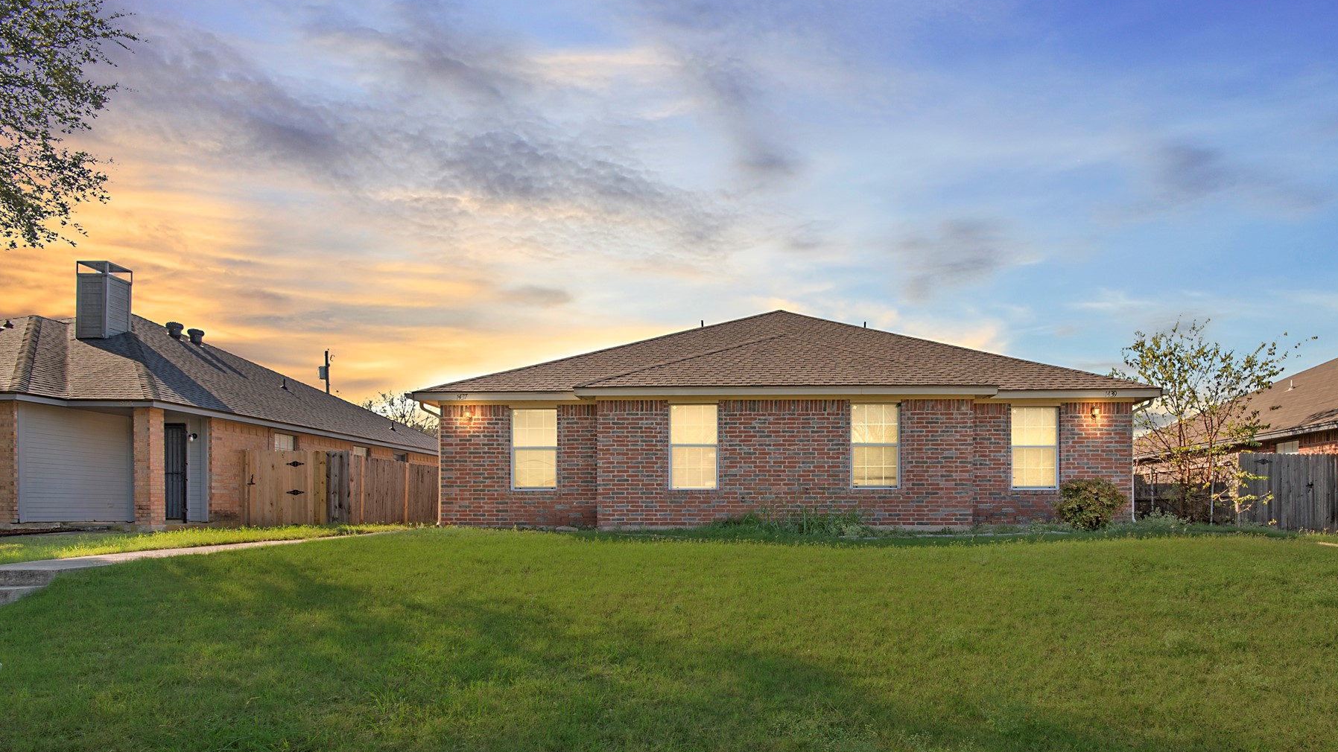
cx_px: 761
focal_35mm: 19
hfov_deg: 89.0
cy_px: 504
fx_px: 674
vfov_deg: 57.0
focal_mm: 10
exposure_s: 1/60
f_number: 11
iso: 100
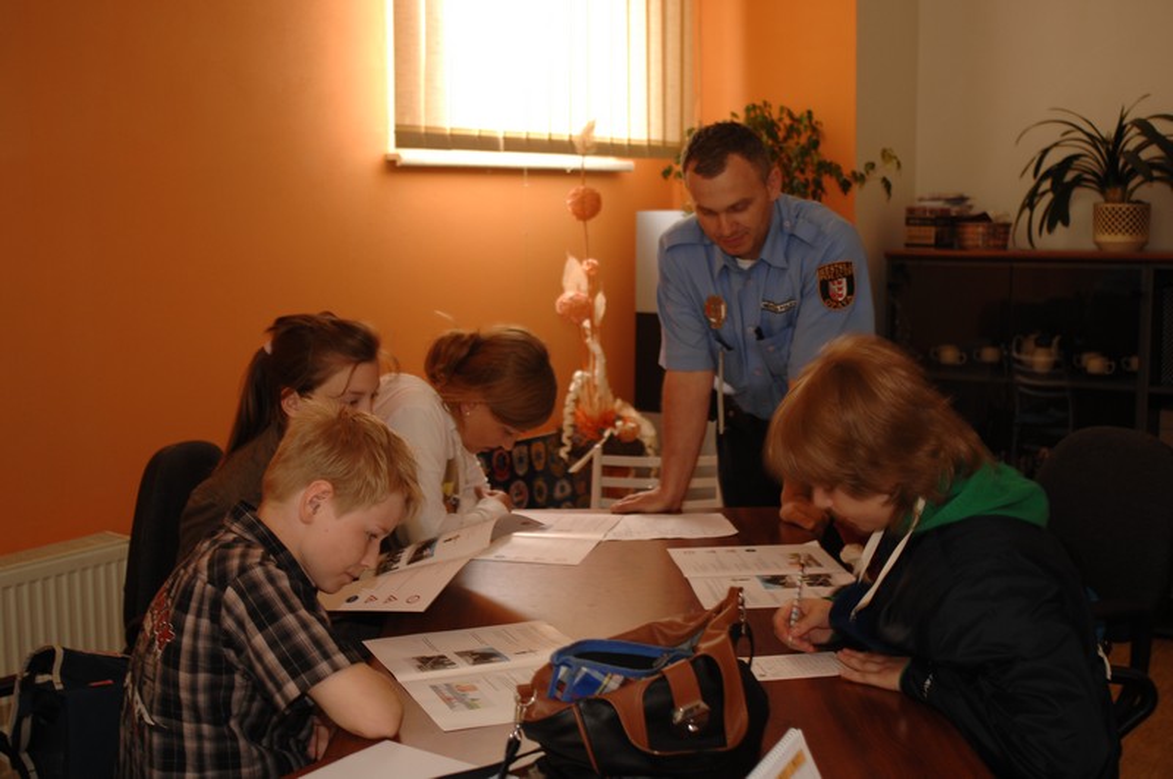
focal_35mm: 42
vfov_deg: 31.8
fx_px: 1367
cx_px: 586
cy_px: 390
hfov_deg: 46.5
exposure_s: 1/25
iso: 200
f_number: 2.8
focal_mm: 28
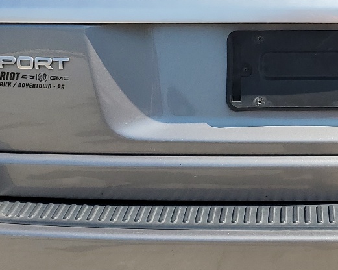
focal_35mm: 78
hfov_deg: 23.8
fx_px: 780
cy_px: 48
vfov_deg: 19.4
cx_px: 301
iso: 50
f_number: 1.5
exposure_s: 1/2000
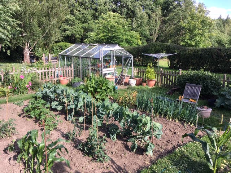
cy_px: 86
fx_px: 194
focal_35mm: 29
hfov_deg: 61.7
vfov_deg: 48.2
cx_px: 116
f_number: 2.2
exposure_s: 1/439
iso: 25
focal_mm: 4.15
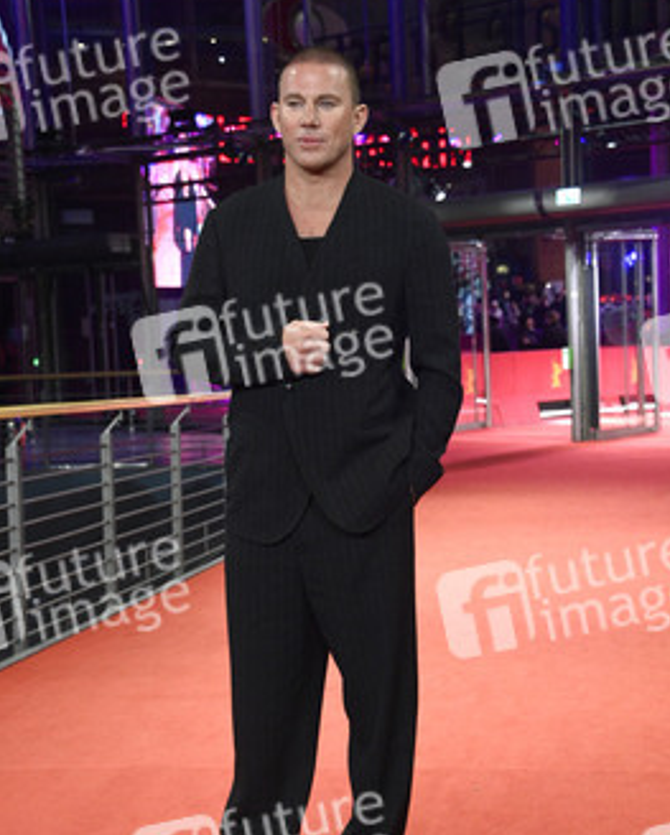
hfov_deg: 23.9
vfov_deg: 29.5
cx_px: 336
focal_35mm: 64
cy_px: 471
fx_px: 1584
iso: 4000
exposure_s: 1/250
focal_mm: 56
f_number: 5.6
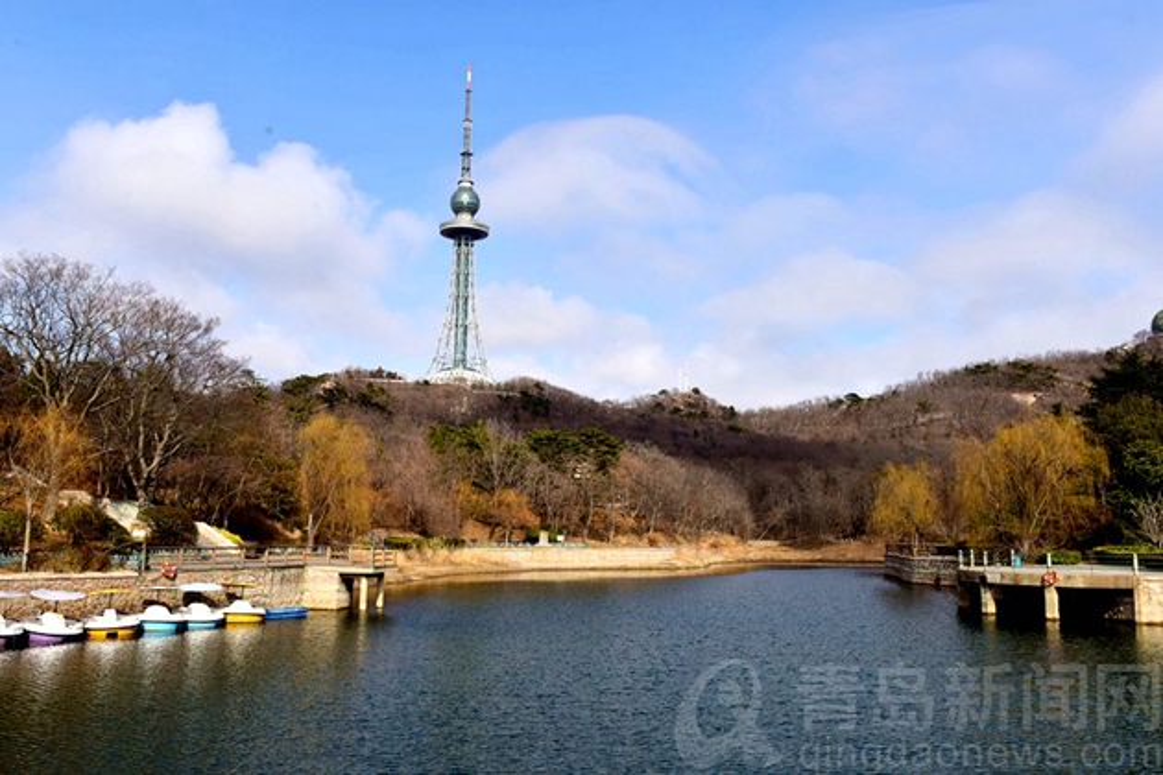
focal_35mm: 31
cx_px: 582
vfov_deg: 42.3
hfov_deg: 60.3
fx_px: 1001
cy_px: 388
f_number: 10
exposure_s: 1/800
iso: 250
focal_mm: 31
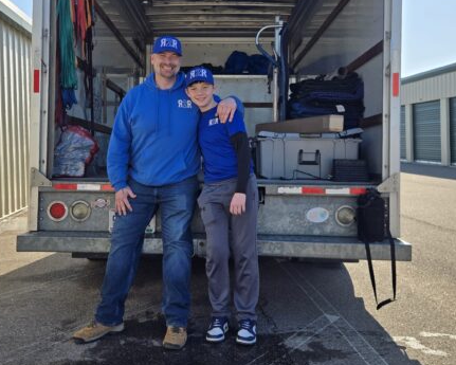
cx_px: 204
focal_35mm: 40
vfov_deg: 37.2
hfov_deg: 45.7
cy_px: 141
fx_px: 540
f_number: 1.8
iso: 25
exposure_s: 1/2321
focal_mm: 5.4
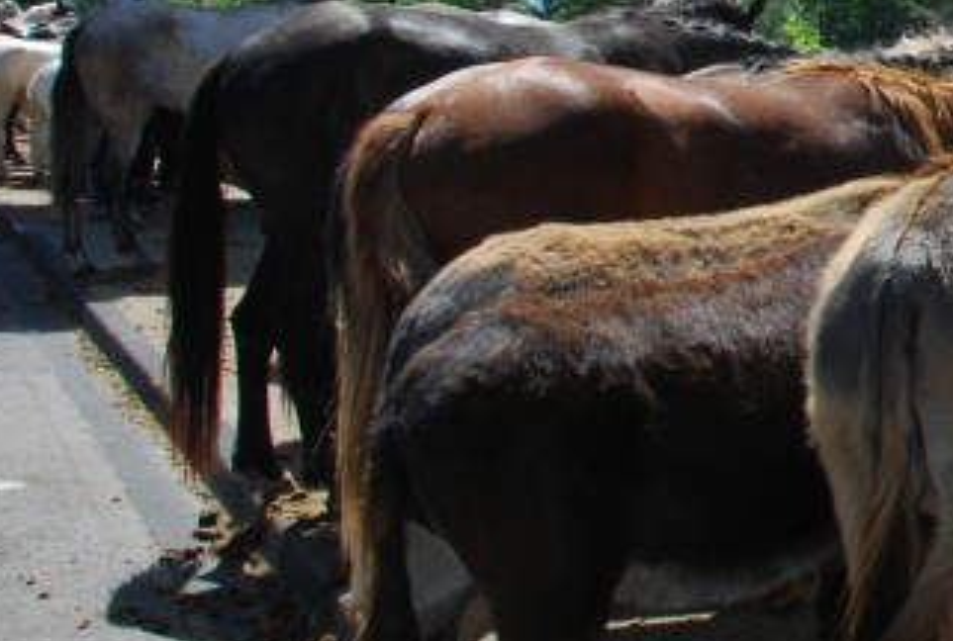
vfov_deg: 17.9
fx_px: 1991
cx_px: 1305
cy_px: 33
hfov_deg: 23.2
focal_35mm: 75
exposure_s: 1/200
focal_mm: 18
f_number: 14
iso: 400
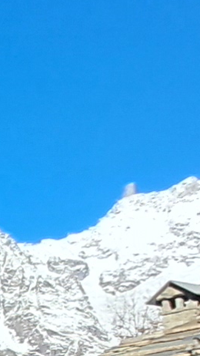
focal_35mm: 100
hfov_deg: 9.4
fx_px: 942
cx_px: -408
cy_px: 397
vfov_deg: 20.3
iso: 40
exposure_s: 1/1590
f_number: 2.2
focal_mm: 1.42
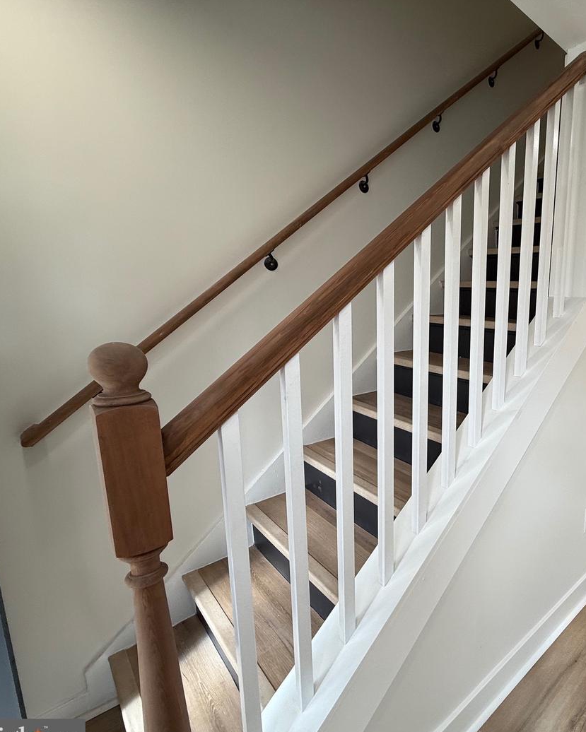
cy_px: 378
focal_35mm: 19
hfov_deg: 64.5
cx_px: 470
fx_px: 412
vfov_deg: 83.3
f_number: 2.2
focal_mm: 2.22
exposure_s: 1/120
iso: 64
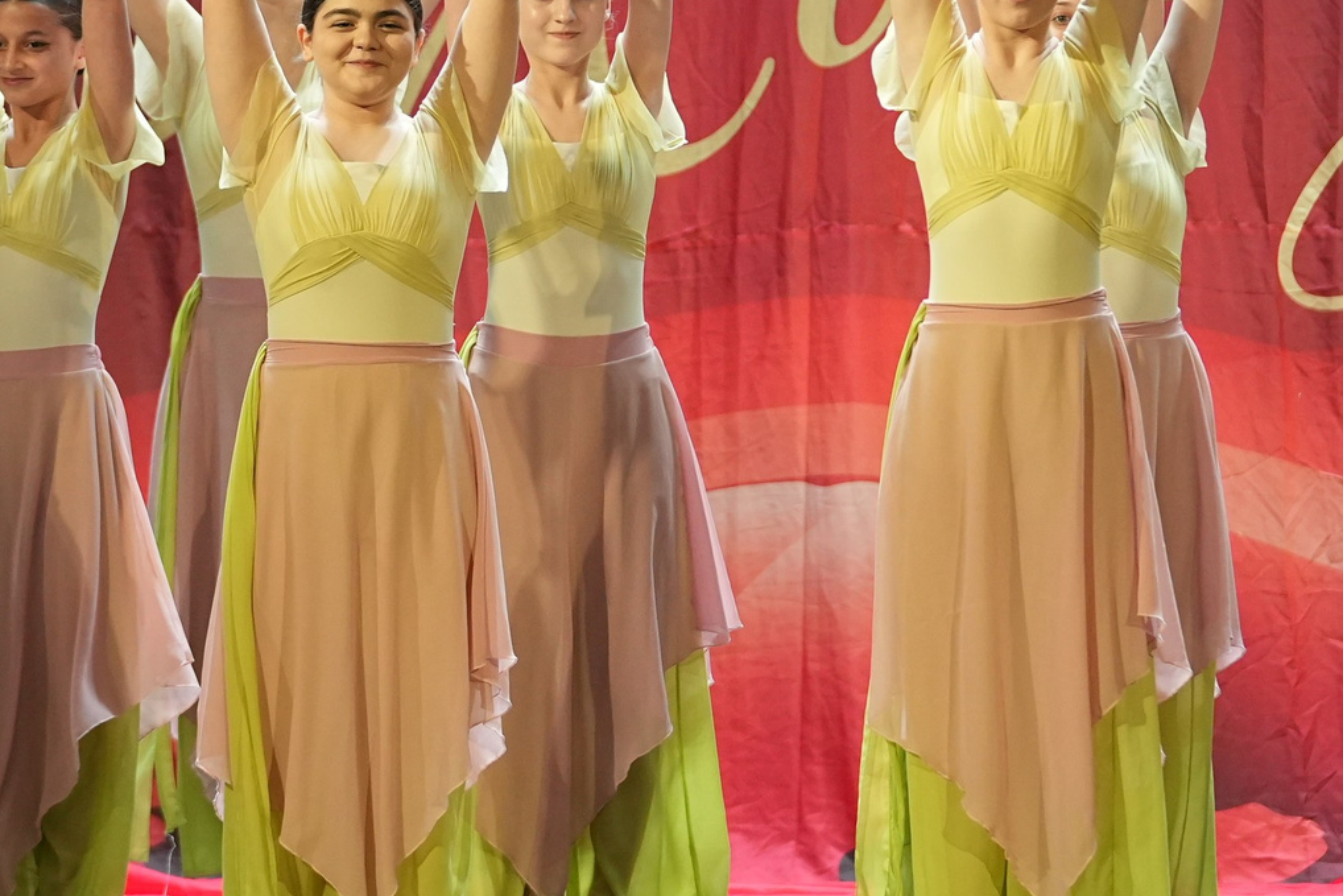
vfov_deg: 4.1
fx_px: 12386
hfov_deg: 6.2
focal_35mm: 332
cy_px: -51
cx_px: 553
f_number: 2.8
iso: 2000
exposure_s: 1/400
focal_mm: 132
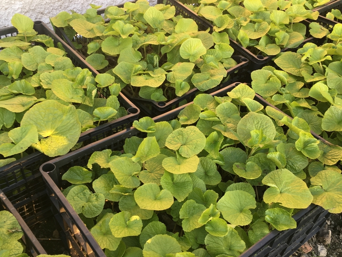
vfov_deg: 48.2
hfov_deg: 61.7
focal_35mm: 29
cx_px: 171
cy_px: 128
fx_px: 287
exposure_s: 1/50
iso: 25
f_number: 2.2
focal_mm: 4.15
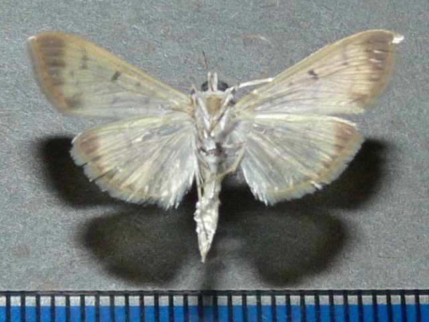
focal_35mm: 35
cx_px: 214
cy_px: 161
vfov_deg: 40.7
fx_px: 434
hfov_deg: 52.6
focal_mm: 7.4
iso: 100
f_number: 4
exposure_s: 1/30
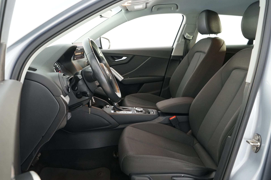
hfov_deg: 63.7
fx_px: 218
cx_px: 133
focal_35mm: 29
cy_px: 90
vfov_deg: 45.0
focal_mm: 28
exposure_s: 1/10
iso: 2000
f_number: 6.3
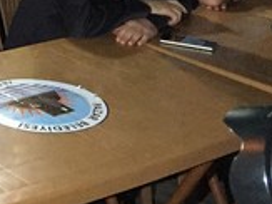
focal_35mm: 119
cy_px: -125
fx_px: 934
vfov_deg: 11.8
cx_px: -217
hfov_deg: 14.6
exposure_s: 1/25
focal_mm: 4.15
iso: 250
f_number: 2.2
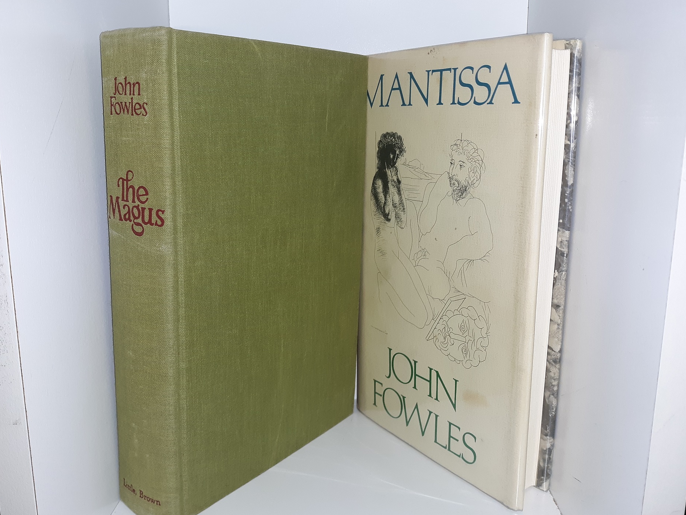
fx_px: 614
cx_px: 324
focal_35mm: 31
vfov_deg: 45.4
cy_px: 253
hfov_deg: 58.3
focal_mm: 3.7
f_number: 1.7
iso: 64
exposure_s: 1/120
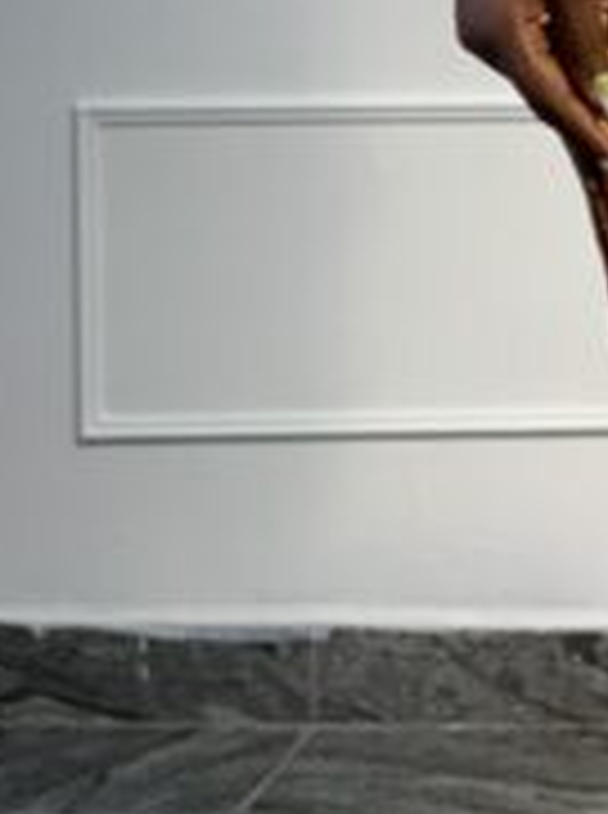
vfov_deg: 10.0
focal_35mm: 192
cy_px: -465
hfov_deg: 7.5
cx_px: 1094
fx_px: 4512
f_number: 2.4
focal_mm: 6
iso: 40
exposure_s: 1/100
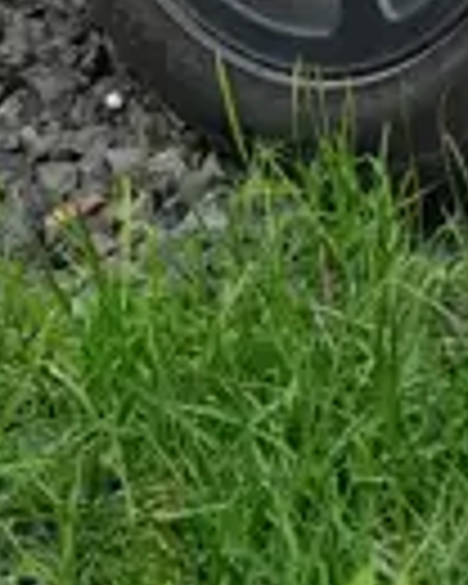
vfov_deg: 9.1
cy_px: -428
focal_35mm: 203
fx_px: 3515
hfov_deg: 7.4
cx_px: 832
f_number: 1.6
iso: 50
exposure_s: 1/1900
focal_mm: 7.62
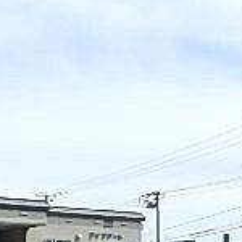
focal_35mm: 79
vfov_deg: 20.3
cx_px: -5
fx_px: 625
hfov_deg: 21.1
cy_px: 303
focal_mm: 3.7
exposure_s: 1/400
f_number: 6
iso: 125
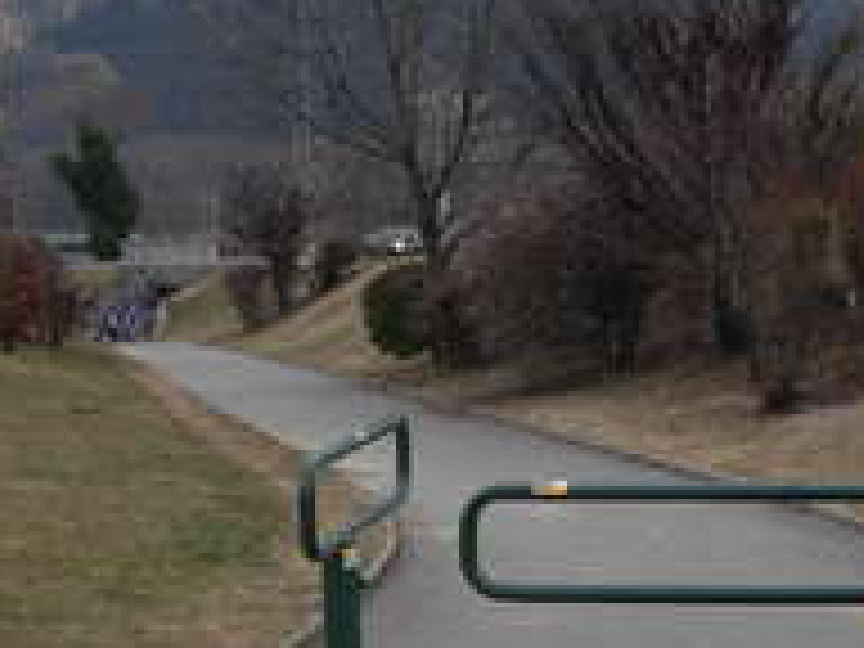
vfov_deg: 12.4
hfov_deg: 16.5
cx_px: 477
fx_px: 2970
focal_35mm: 119
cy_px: 526
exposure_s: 1/71.8
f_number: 2.9
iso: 79
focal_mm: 6.3
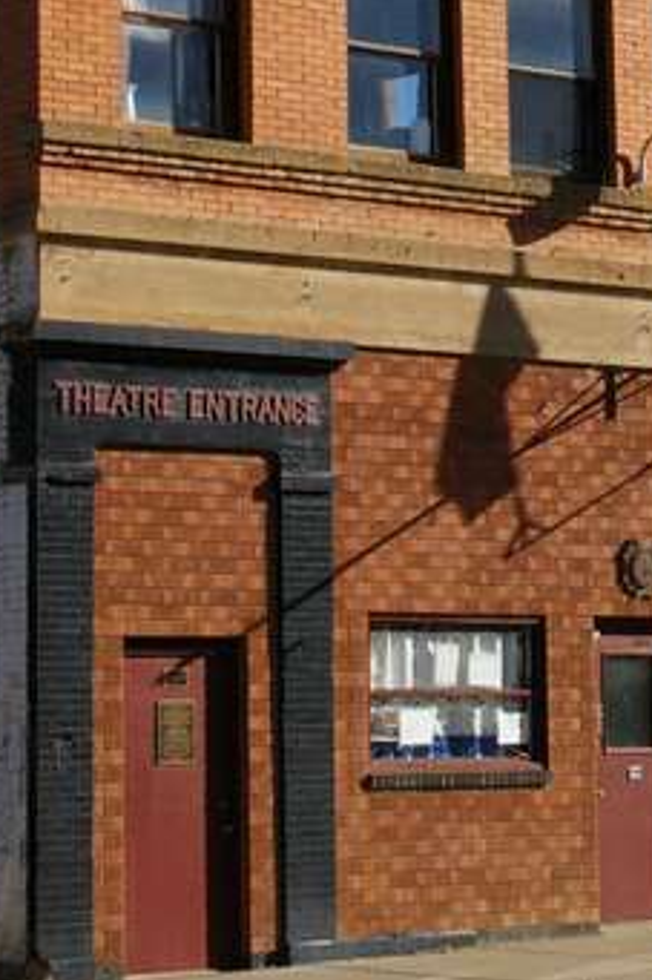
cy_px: 80
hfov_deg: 10.4
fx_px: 3540
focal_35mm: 130
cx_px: 675
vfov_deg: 15.6
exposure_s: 1/1250
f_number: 11
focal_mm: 37
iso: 800
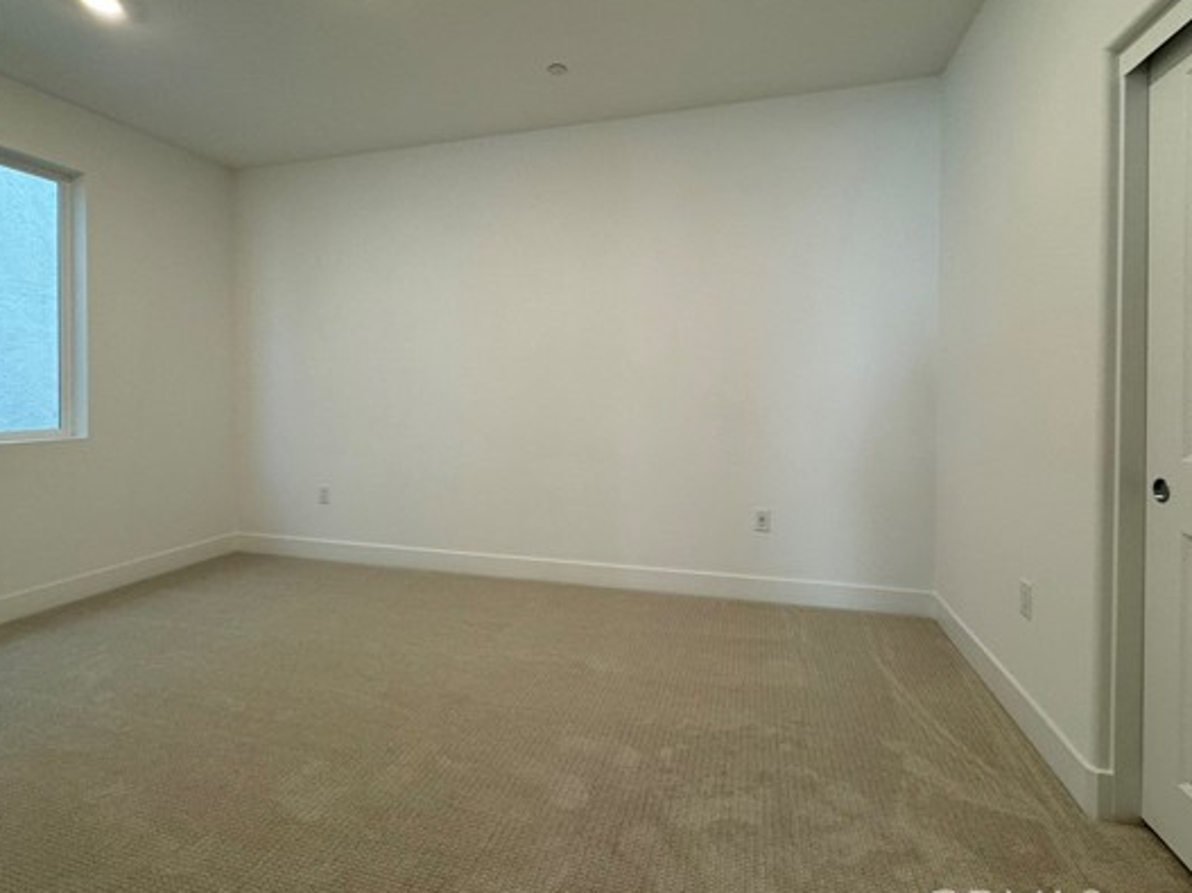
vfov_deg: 74.5
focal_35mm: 17
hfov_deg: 91.0
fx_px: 585
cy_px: 400
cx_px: 586
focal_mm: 2.22
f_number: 2.2
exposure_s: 1/120
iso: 200
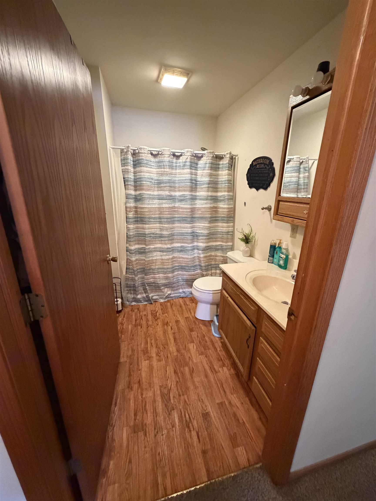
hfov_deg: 85.7
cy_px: 250
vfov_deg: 102.1
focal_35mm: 14
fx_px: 203
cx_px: 188
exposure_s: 1/60
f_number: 2.2
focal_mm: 2.22
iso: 1250
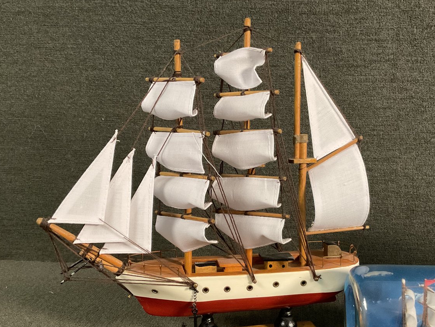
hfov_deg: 47.8
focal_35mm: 39
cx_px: 244
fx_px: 490
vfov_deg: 36.6
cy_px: 209
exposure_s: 1/60
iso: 250
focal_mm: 3
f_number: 1.8
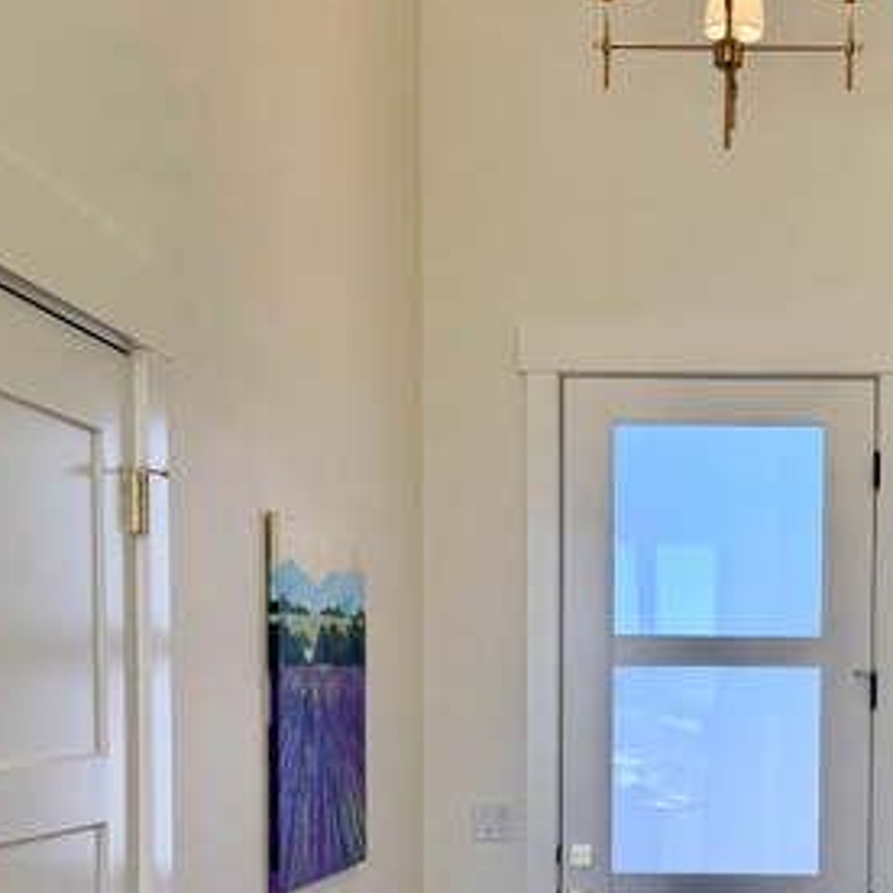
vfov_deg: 28.3
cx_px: 734
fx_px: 1722
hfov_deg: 28.4
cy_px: 741
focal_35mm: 59
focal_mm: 6.76
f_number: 1.78
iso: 100
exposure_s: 1/467
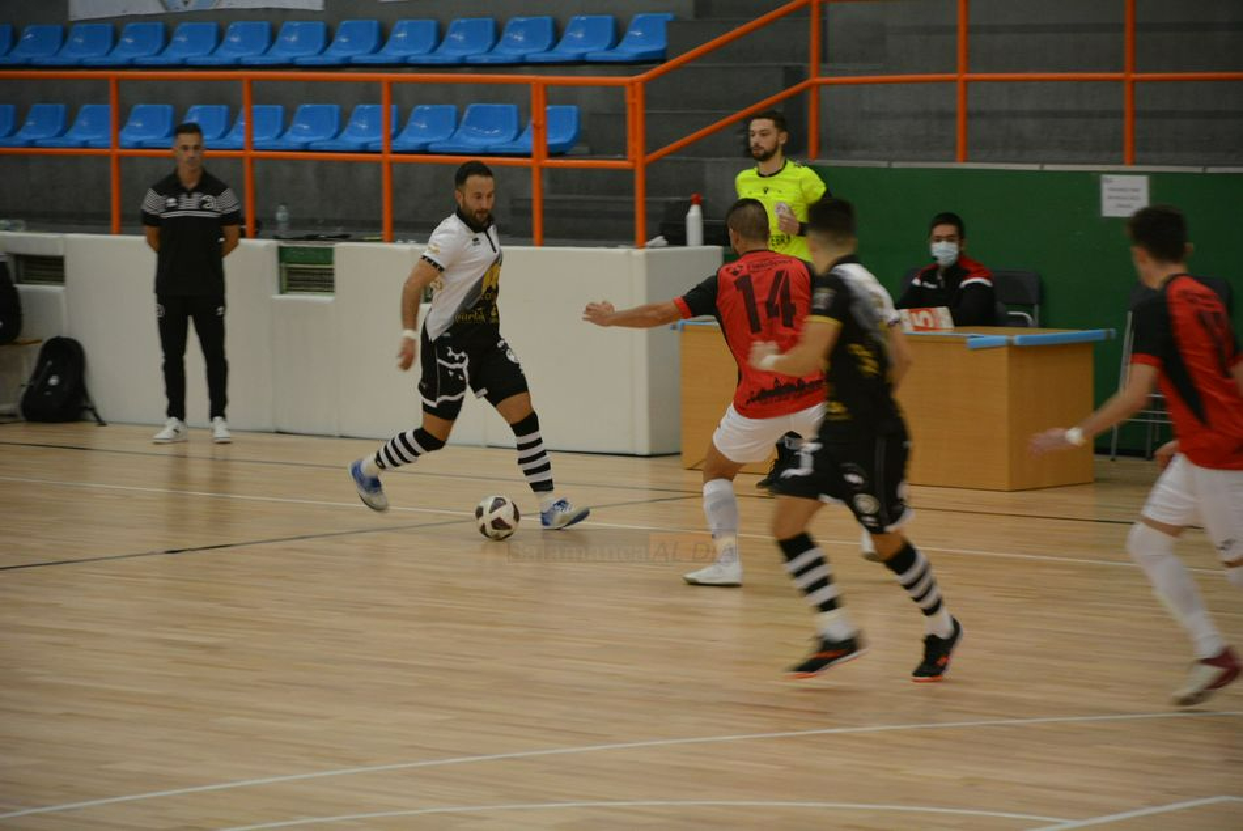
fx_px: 5442
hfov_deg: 13.0
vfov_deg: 8.7
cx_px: 622
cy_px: 416
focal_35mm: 158
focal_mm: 105
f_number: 5.6
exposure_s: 1/125
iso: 1600
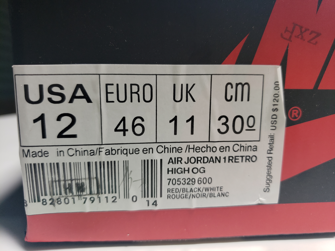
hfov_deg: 67.3
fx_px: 252
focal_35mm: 26
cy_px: 126
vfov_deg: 53.1
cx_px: 168
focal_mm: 4.3
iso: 50
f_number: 1.5
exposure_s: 1/169
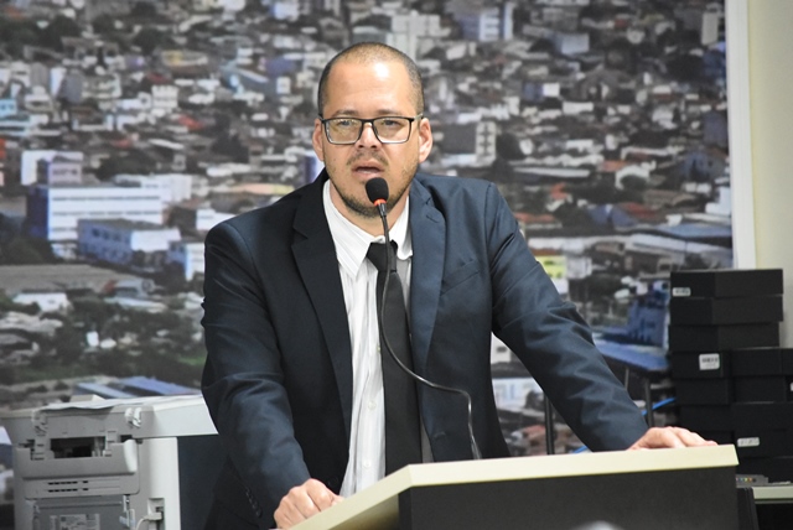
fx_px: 9921
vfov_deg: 3.1
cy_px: 265
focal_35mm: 450
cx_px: 396
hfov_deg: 4.6
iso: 6400
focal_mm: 300
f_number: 5.6
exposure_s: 1/40
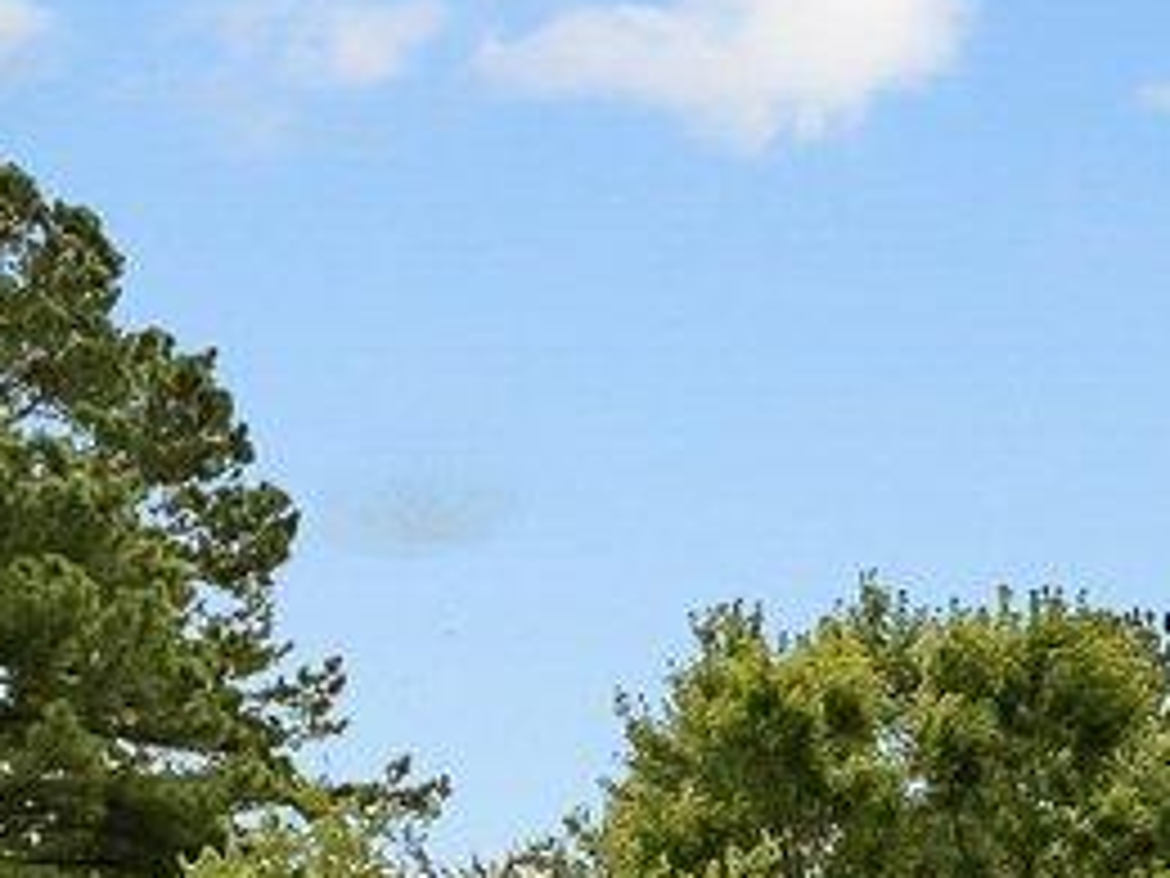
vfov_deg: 7.6
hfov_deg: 10.3
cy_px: 1709
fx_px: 6388
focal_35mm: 189
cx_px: 1512
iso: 380
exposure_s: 1/240
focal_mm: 12.29
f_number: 2.8
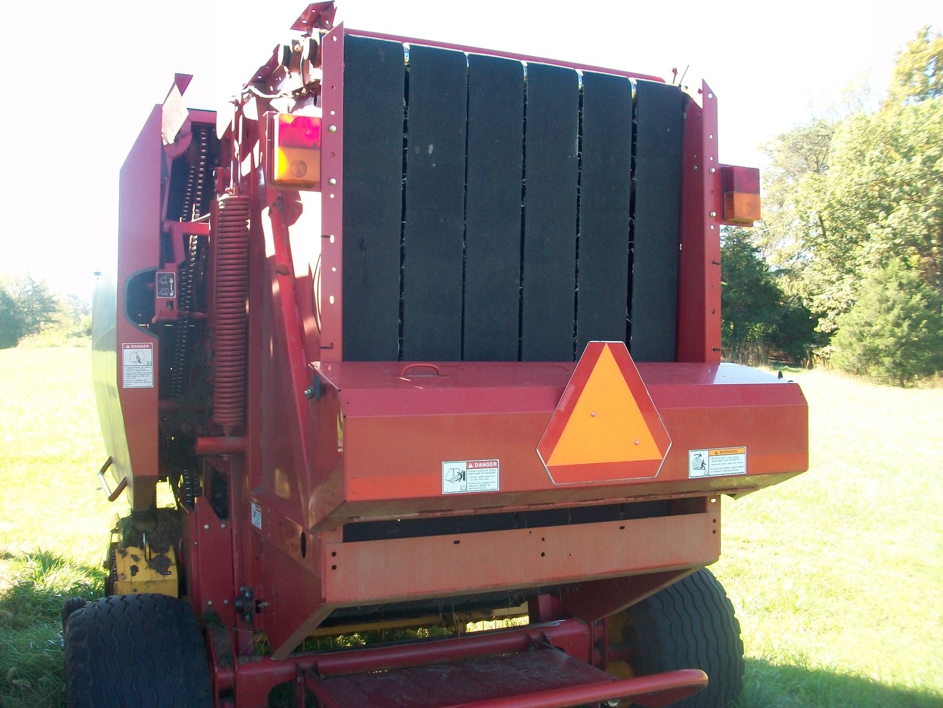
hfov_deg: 54.0
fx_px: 926
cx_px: 472
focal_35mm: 34
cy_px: 354
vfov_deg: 41.8
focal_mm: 5.7
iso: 80
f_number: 2.8
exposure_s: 1/125
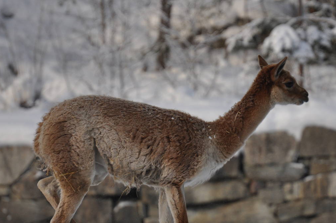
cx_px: 247
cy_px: 128
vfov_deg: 1.9
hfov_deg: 2.9
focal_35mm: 712
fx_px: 6639
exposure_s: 1/500
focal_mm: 300
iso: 320
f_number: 5.6
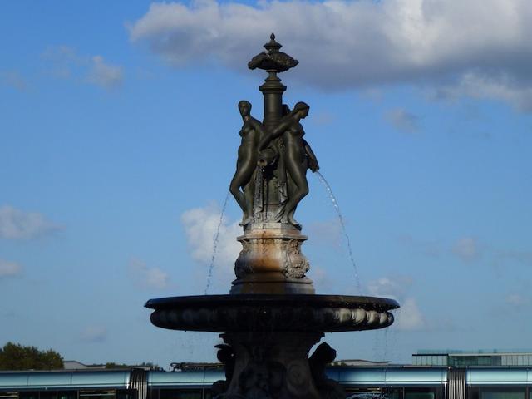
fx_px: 2398
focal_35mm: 156
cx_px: 266
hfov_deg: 12.7
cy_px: 200
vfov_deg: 9.5
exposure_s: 1/1000
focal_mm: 25.5
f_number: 5.3
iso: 100
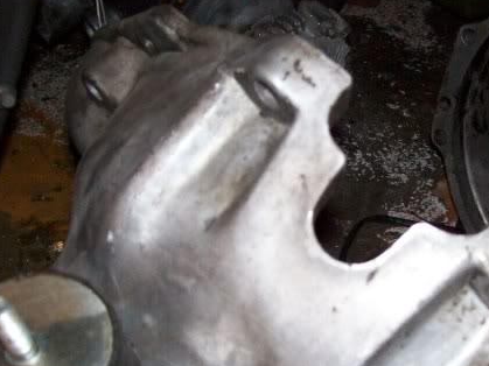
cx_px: 366
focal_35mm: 55
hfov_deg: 34.2
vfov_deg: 26.4
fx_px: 777
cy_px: 248
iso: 140
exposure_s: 1/64
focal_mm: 6
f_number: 2.7
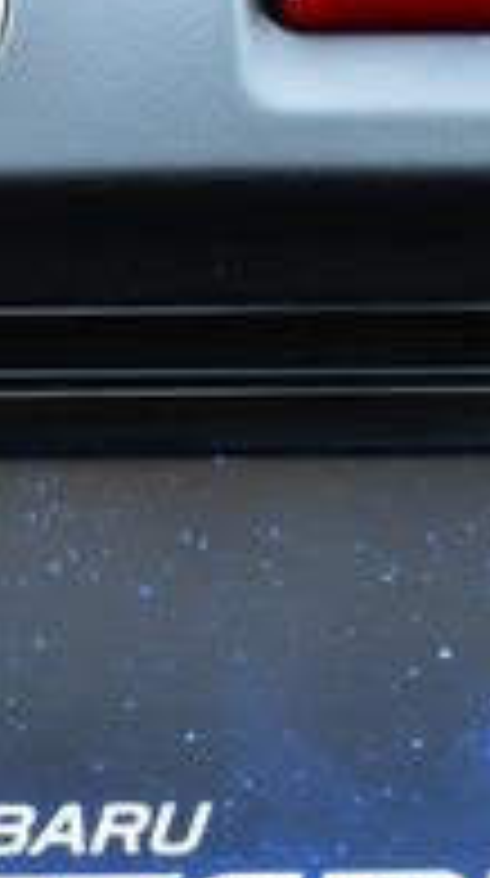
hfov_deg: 6.5
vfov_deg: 11.5
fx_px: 4317
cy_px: 896
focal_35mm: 186
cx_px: 499
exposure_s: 1/20
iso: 400
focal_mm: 36
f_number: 6.3
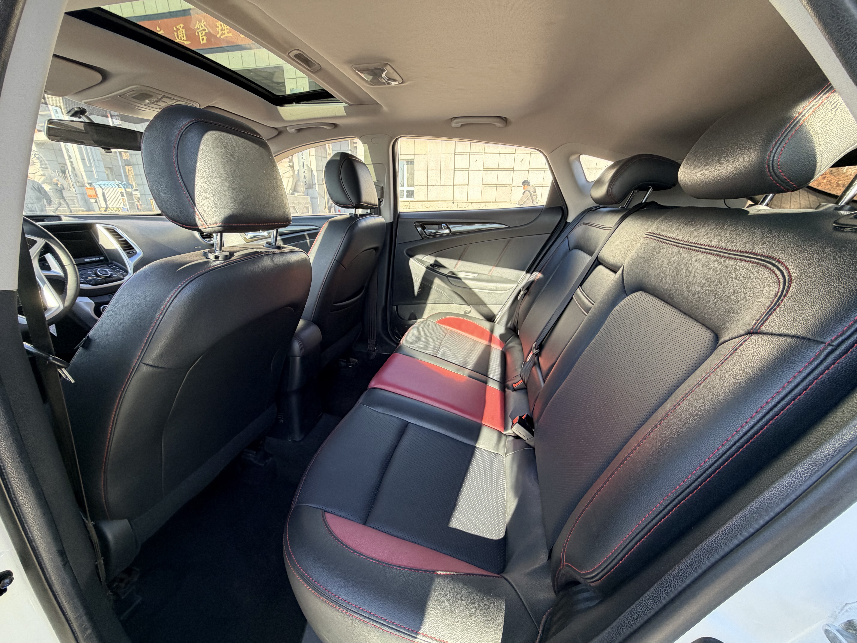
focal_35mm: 14
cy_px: 322
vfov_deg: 85.7
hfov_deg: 102.1
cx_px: 428
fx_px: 347
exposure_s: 1/121
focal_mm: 2.22
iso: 80
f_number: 2.2
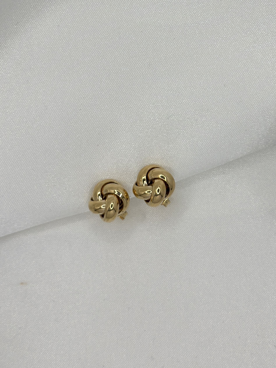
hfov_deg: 30.3
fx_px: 510
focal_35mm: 48
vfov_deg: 39.7
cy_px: 184
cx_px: 138
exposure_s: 1/2809
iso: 100
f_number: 1.78
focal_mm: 6.86
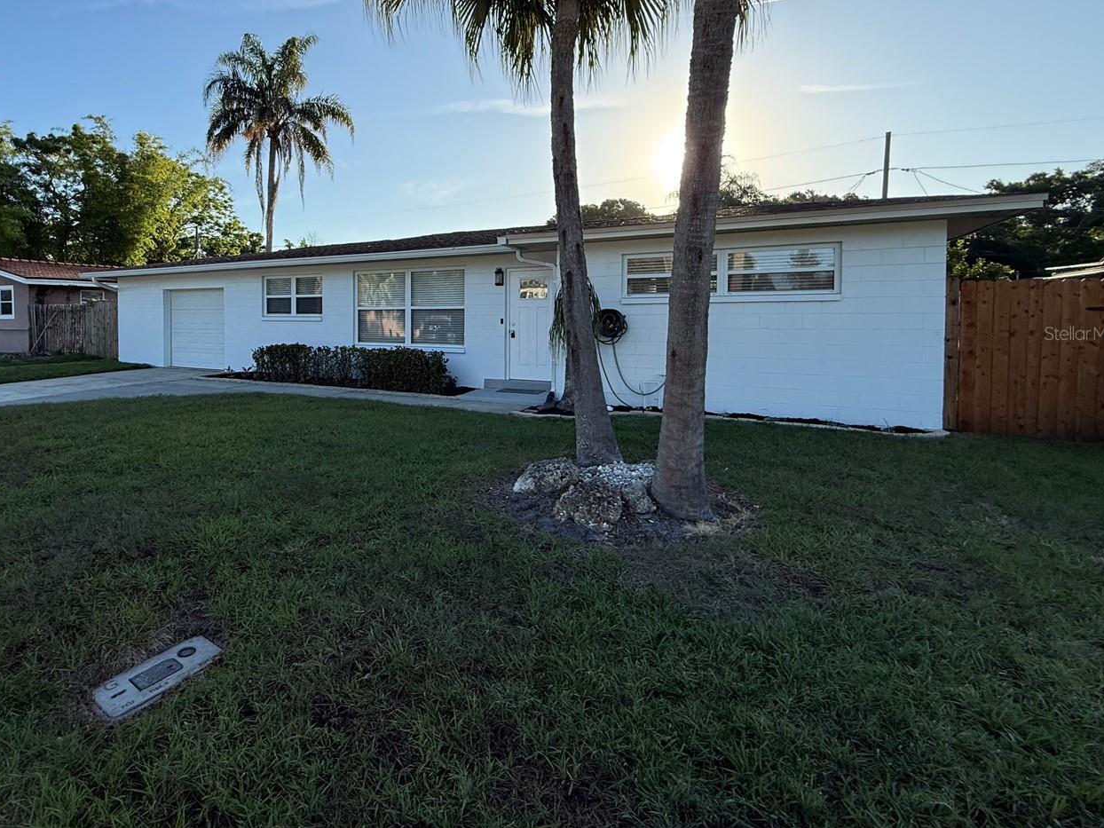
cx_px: 418
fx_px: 574
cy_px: 333
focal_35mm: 18
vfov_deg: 70.9
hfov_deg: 86.1
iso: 64
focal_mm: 2.22
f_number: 2.2
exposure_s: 1/1399
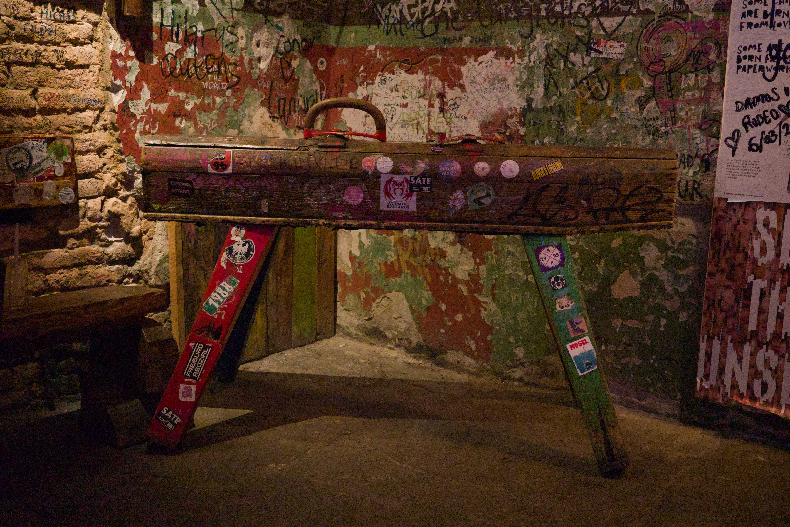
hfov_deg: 48.5
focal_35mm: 40
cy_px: 264
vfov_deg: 33.4
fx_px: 878
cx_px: 395
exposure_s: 1/80
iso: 8000
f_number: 2.8
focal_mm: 26
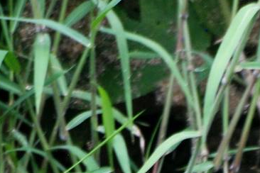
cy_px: 283
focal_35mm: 1972
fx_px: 14241
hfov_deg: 1.0
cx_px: 151
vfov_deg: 0.7
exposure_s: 1/80
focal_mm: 300
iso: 400
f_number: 5.6
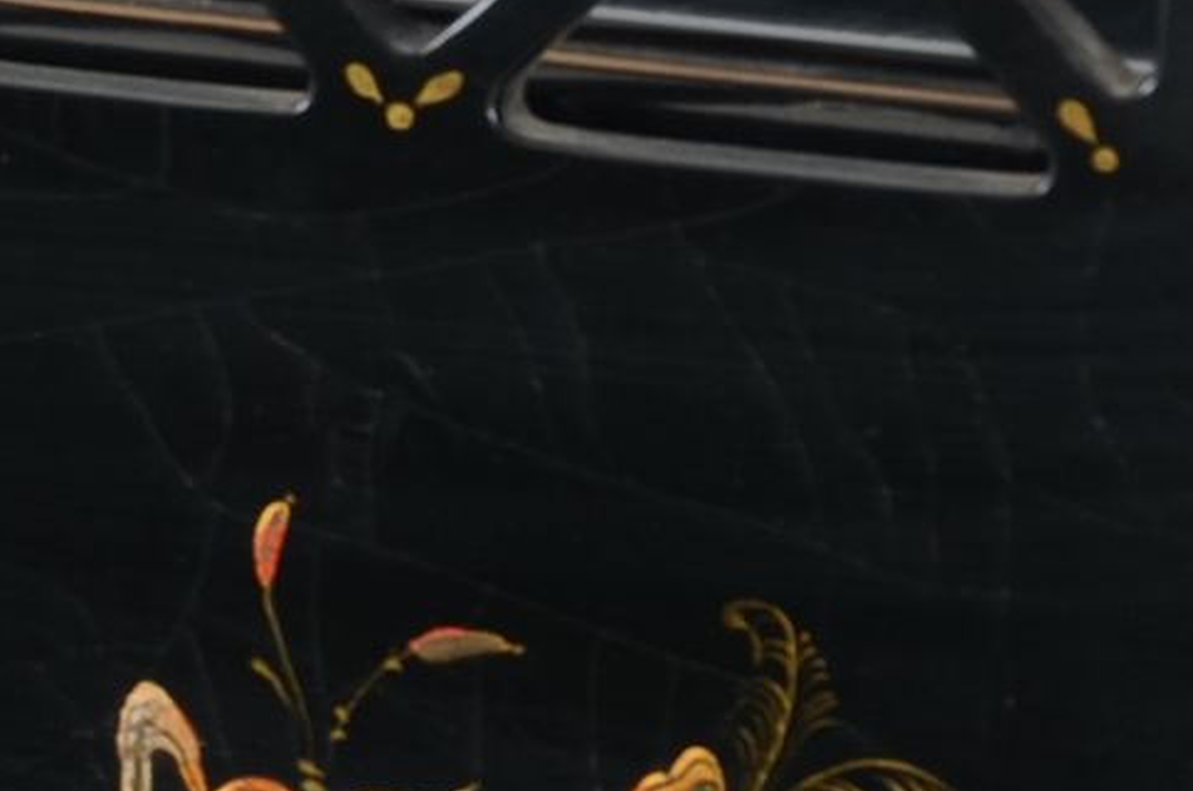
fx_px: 13134
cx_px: -892
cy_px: 1035
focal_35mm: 397
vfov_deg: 3.4
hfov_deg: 5.1
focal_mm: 52
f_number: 6.3
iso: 160
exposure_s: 1/100
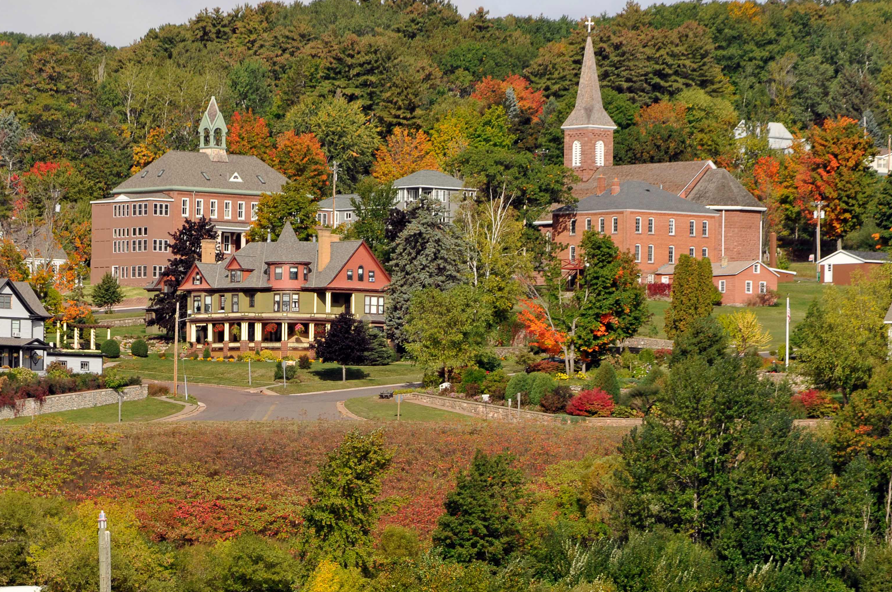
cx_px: 275
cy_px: 351
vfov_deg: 5.4
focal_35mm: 253
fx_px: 6261
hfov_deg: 8.1
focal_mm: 120
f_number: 10
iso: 200
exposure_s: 1/400
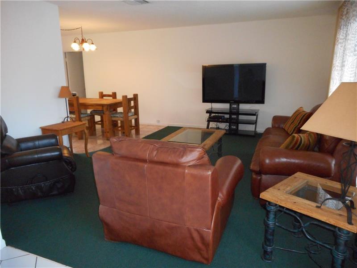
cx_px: 178
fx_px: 258
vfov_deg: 54.9
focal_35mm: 25
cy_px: 134
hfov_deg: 69.4
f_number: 3.7
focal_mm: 4.5
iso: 560
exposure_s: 1/25
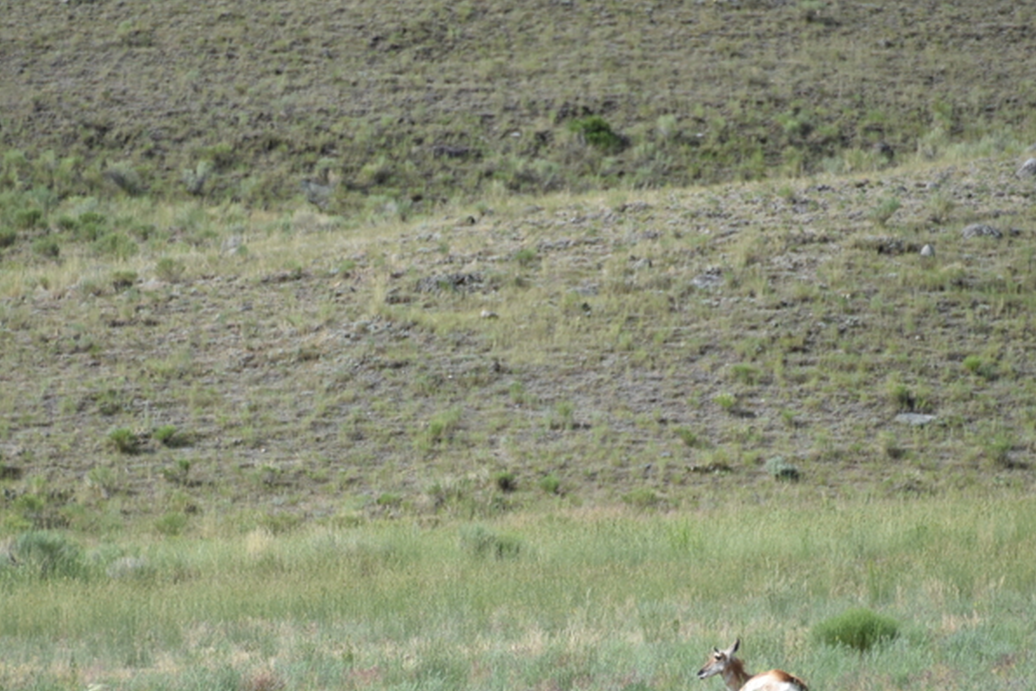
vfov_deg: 2.1
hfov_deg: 3.2
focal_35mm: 645
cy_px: 606
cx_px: 493
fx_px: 18565
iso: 220
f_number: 5.6
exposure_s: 1/640
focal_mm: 300
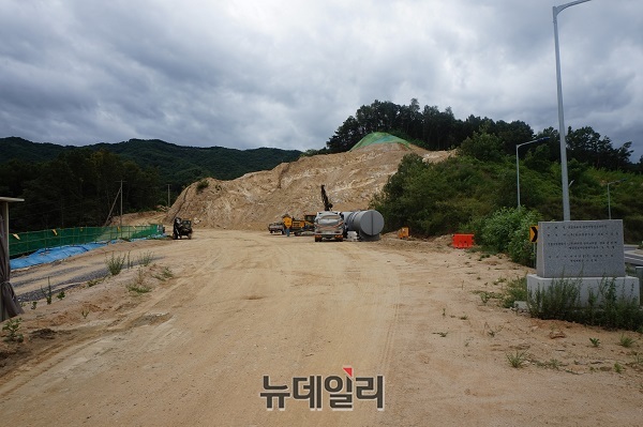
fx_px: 428
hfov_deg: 73.8
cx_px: 322
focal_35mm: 24
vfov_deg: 53.1
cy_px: 214
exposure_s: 1/80
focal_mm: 16
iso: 100
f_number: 10
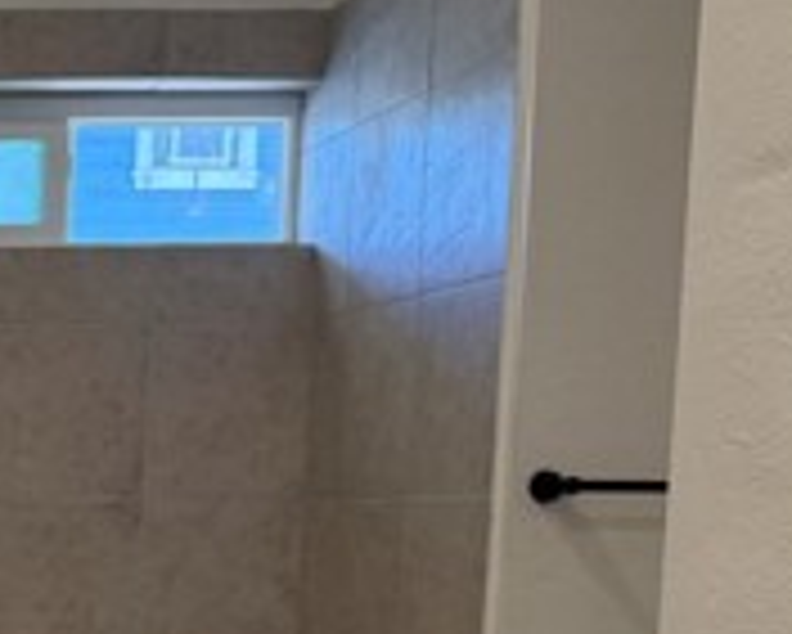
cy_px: 773
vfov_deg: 17.2
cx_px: -436
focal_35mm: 85
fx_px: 1994
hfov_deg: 19.3
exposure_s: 1/133
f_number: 1.78
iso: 200
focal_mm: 6.76
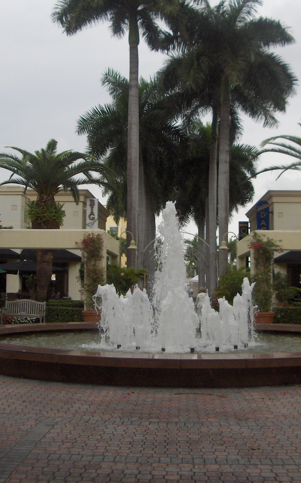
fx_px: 657
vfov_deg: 40.3
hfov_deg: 25.8
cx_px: 150
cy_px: 241
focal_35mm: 50
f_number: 2.6
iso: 100
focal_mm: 5.8
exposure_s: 1/532
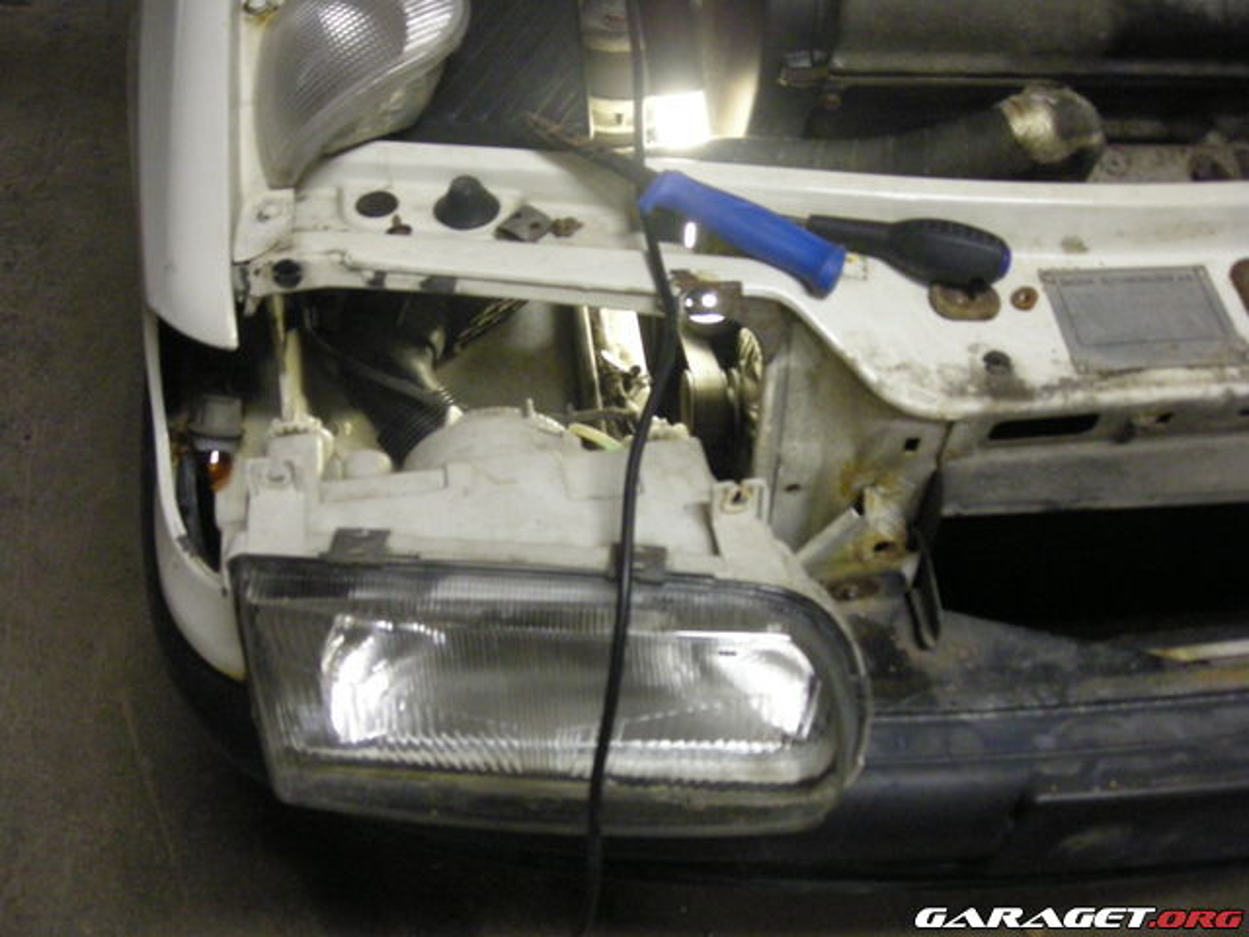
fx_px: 1263
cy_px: 468
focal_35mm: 35
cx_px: 624
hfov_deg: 52.6
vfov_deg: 40.7
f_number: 2.8
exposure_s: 1/43.7
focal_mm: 5.7
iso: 400
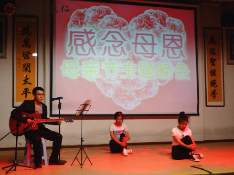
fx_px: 304
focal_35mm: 45
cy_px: 88
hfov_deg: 42.1
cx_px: 117
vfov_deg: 32.2
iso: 800
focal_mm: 8
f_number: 3.8
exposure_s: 1/80
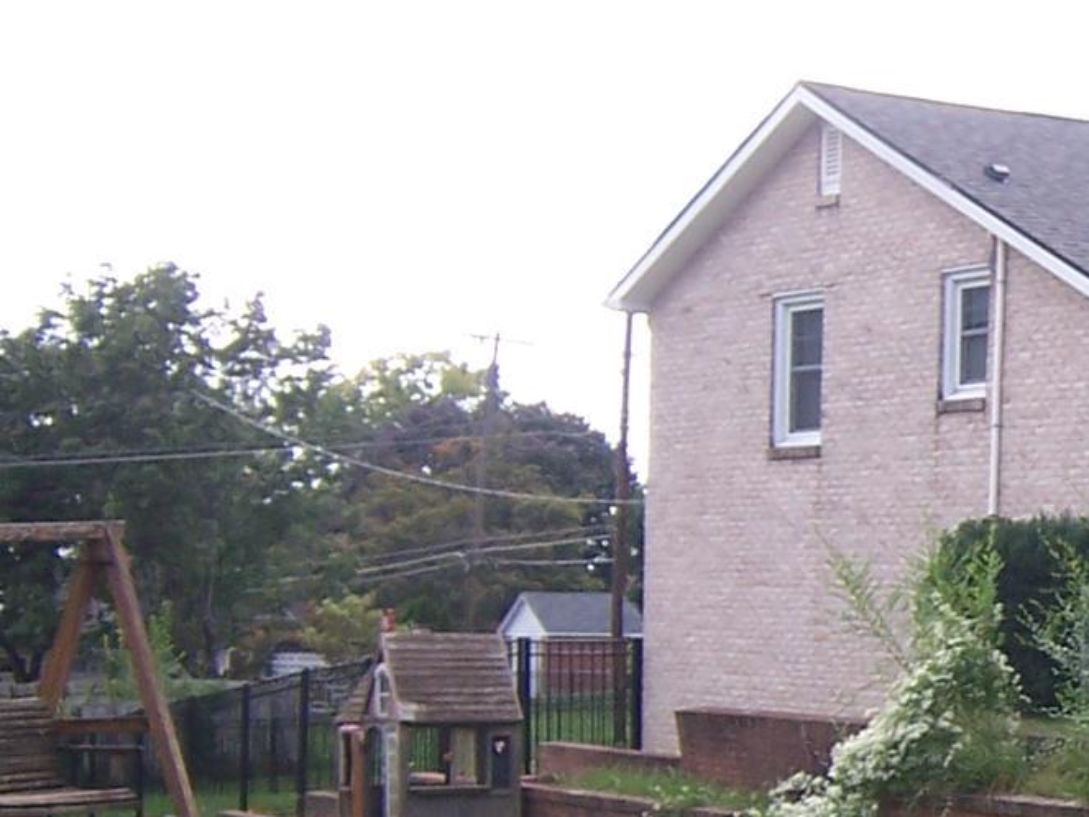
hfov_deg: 17.8
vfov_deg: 14.5
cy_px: 597
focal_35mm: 102
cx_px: 1498
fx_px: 3208
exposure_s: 1/350
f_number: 3.4
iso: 80
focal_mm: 5.5
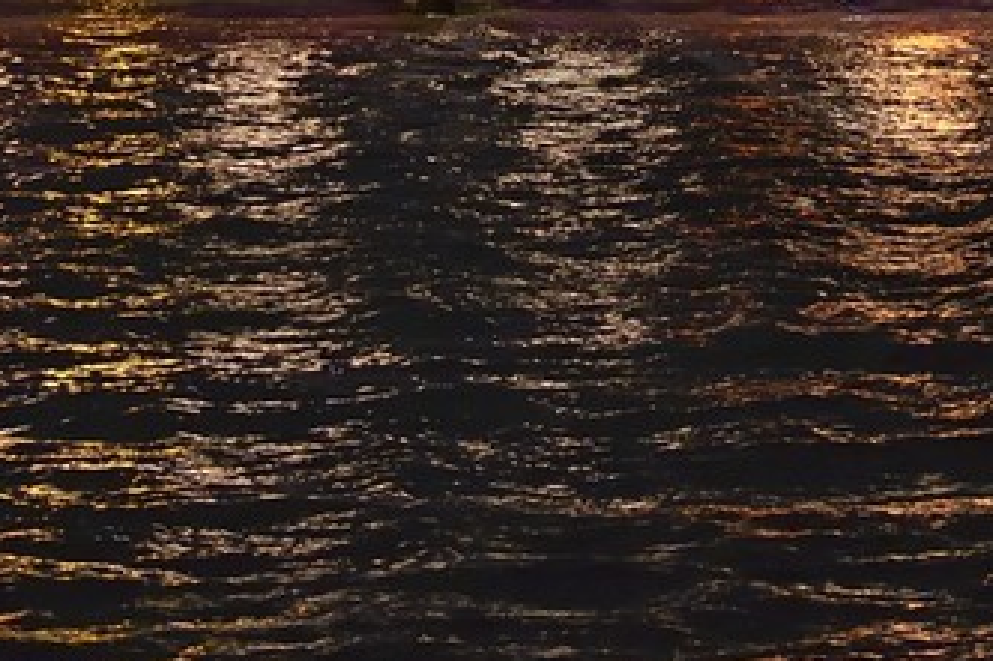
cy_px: -909
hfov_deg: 8.4
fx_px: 6644
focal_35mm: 241
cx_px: 1217
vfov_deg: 5.5
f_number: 5
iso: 1600
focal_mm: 50
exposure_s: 1/10
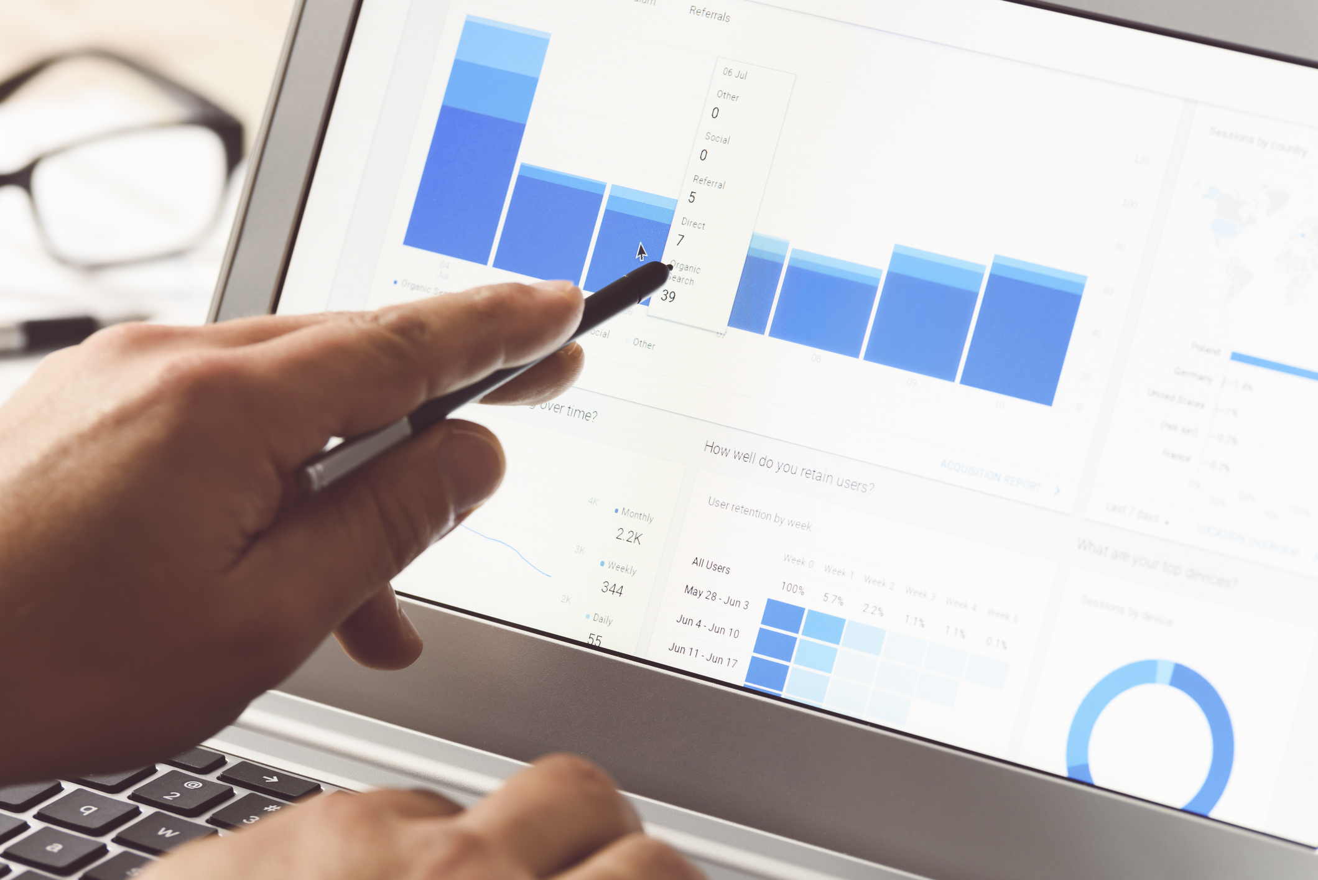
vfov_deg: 9.5
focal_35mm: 145
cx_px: 659
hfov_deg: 14.1
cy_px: 440
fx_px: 5311
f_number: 7.1
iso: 500
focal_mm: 145
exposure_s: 1/8
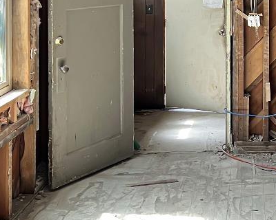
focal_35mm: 65
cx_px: 306
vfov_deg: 23.5
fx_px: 531
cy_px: 114
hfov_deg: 26.7
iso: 125
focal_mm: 5.7
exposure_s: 1/60
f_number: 1.5
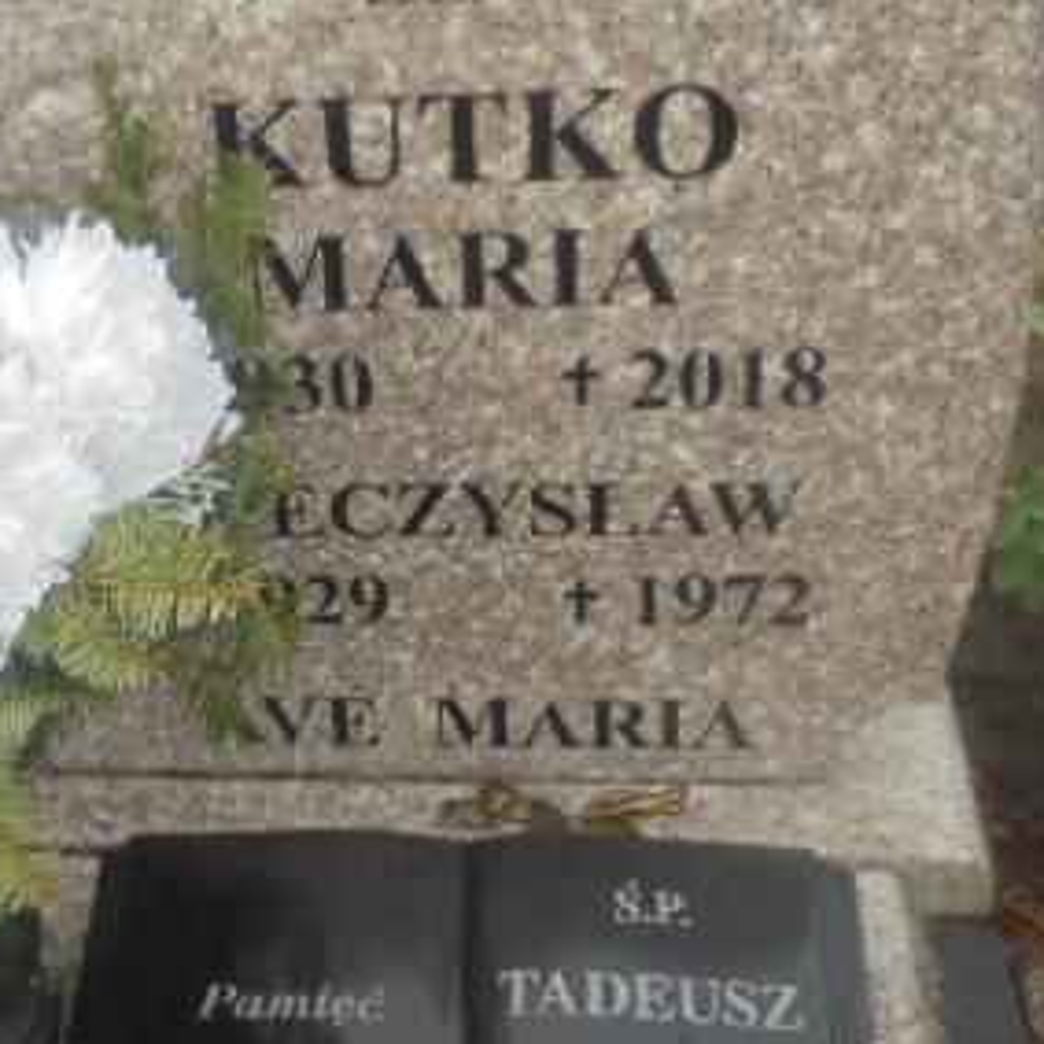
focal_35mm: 58
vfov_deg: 29.6
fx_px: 1979
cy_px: 524
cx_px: 236
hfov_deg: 29.0
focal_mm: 5.3
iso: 100
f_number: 3.7
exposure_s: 1/125
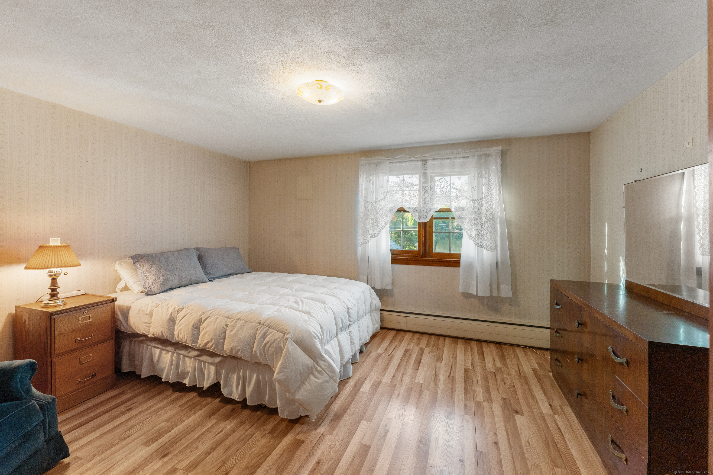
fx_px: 289
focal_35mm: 15
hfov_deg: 101.9
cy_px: 238
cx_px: 356
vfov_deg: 78.8
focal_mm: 14.6
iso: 800
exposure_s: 1/8
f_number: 8
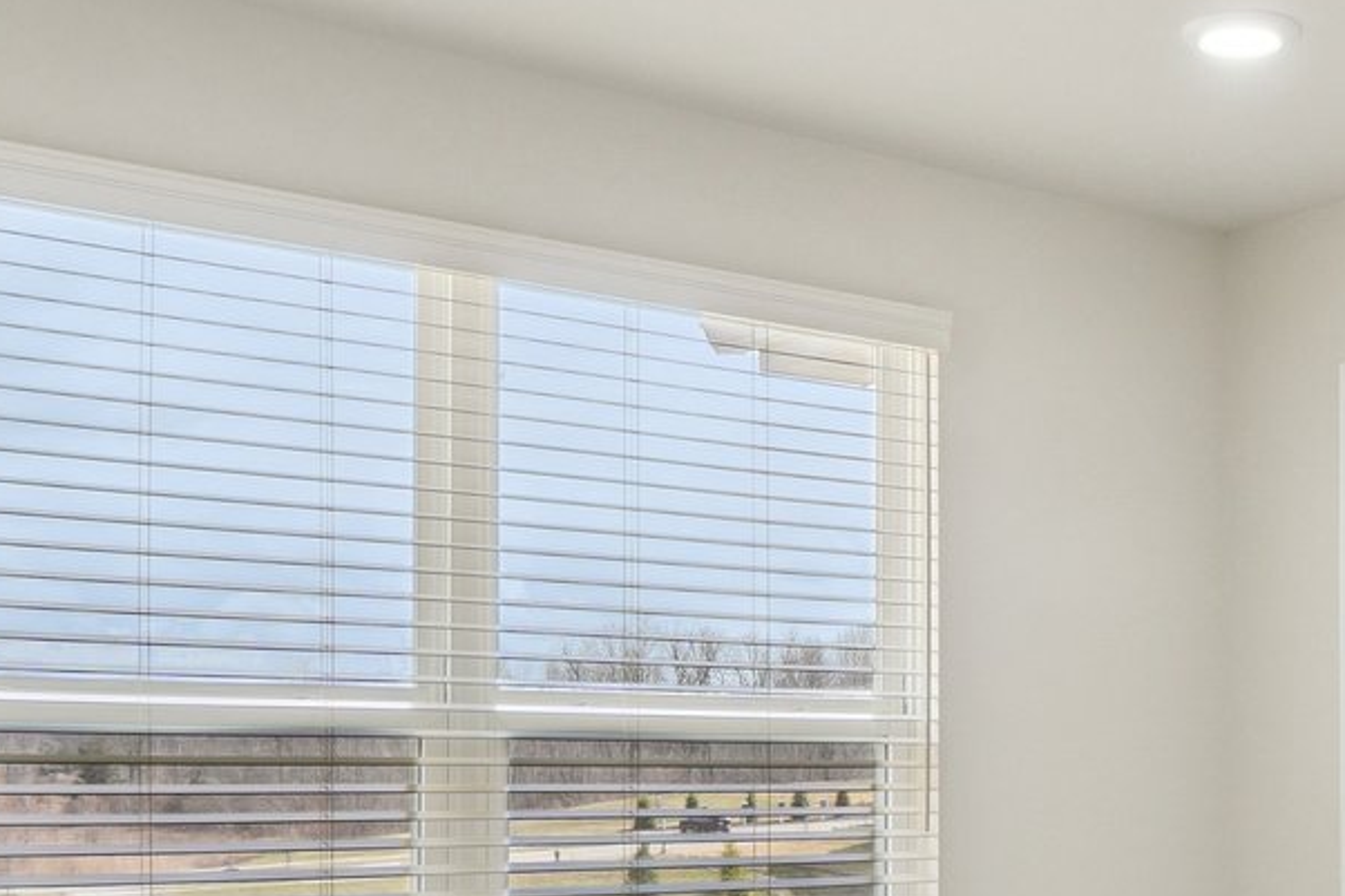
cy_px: 781
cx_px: 1151
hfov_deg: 37.0
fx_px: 1905
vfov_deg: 25.7
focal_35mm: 51
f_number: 8
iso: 100
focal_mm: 10
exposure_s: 1/30
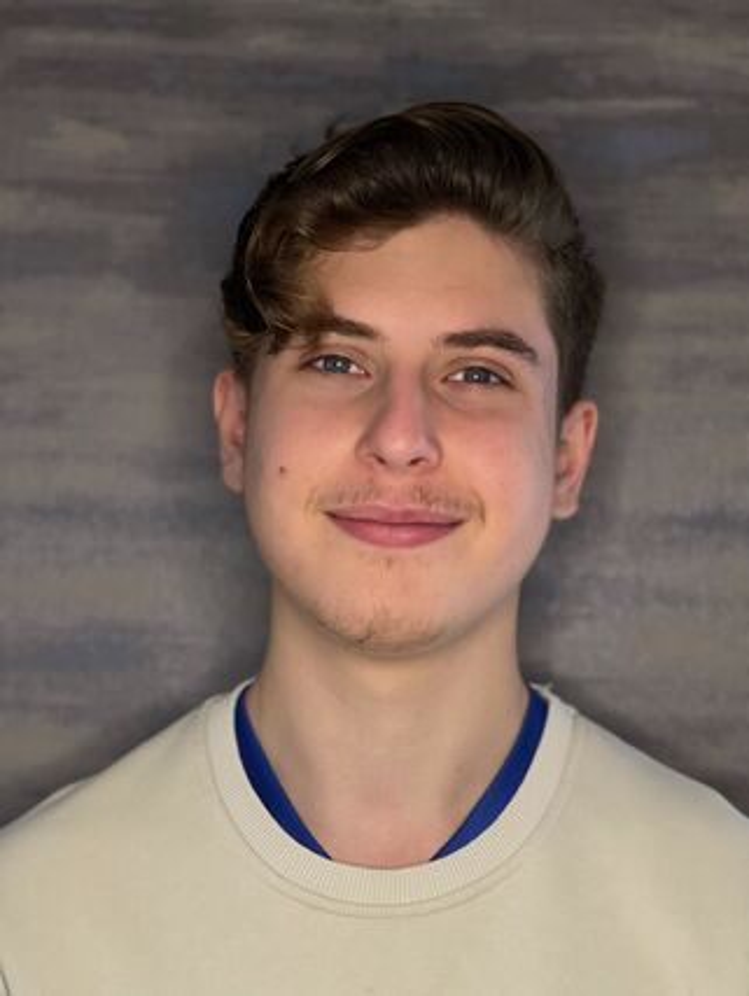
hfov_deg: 23.0
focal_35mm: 64
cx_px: 374
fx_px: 1844
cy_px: 498
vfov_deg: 30.2
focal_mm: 7.5
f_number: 2.2
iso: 250
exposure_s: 1/82
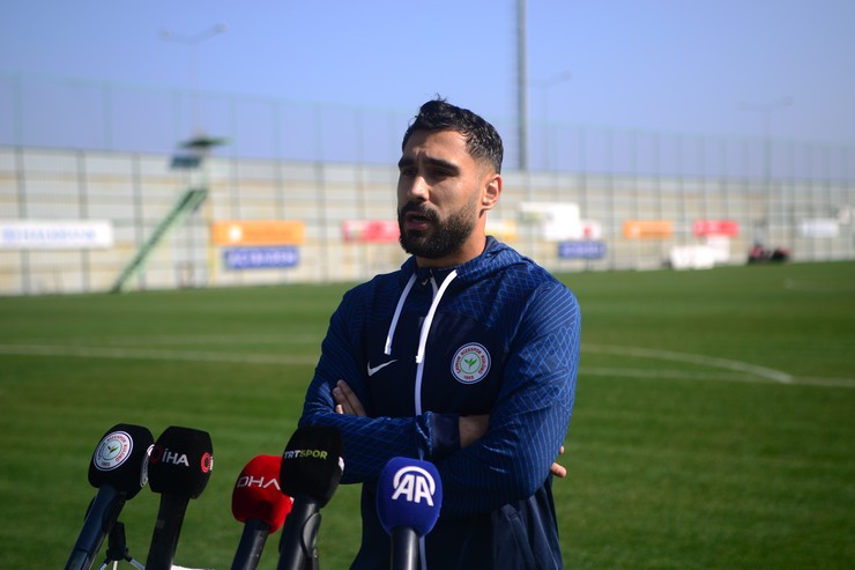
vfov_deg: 19.4
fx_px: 1662
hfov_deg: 28.8
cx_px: 428
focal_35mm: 70
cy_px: 285
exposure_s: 1/640
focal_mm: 70
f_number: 3.5
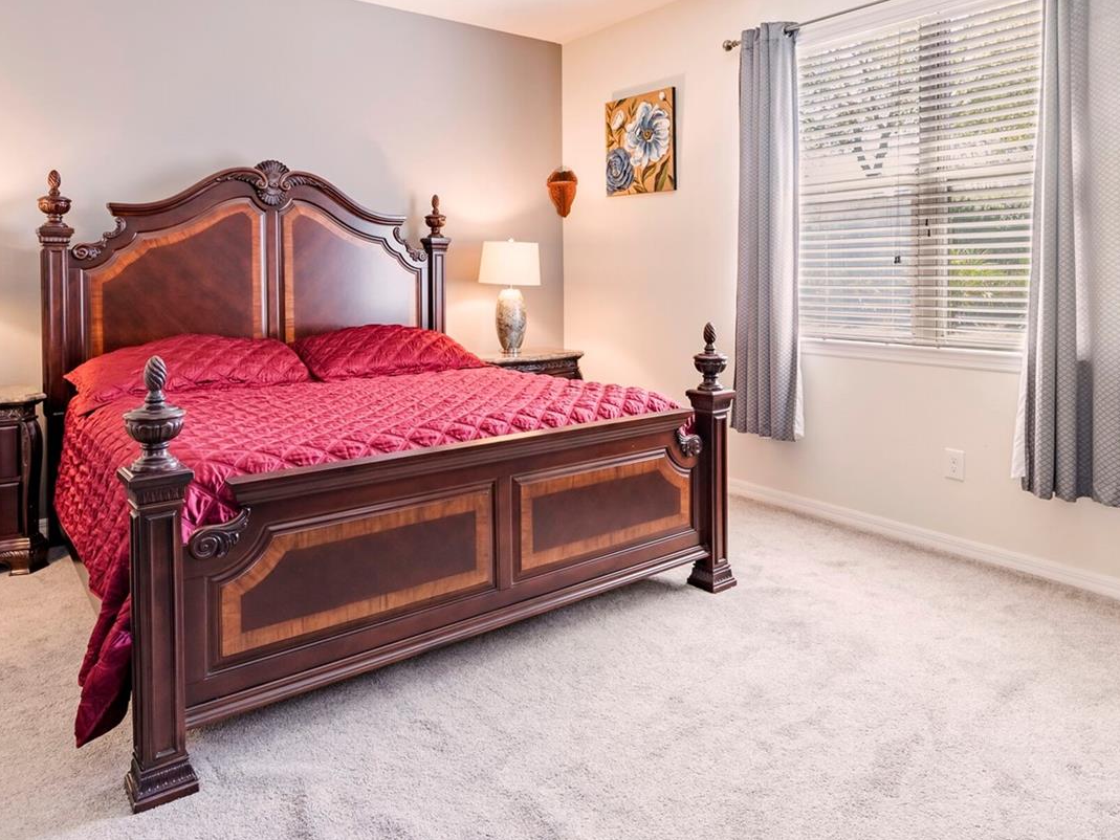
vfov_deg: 56.3
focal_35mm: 24
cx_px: 547
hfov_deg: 72.2
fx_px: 768
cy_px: 286
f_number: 8
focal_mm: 16.5
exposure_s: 1/40
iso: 250
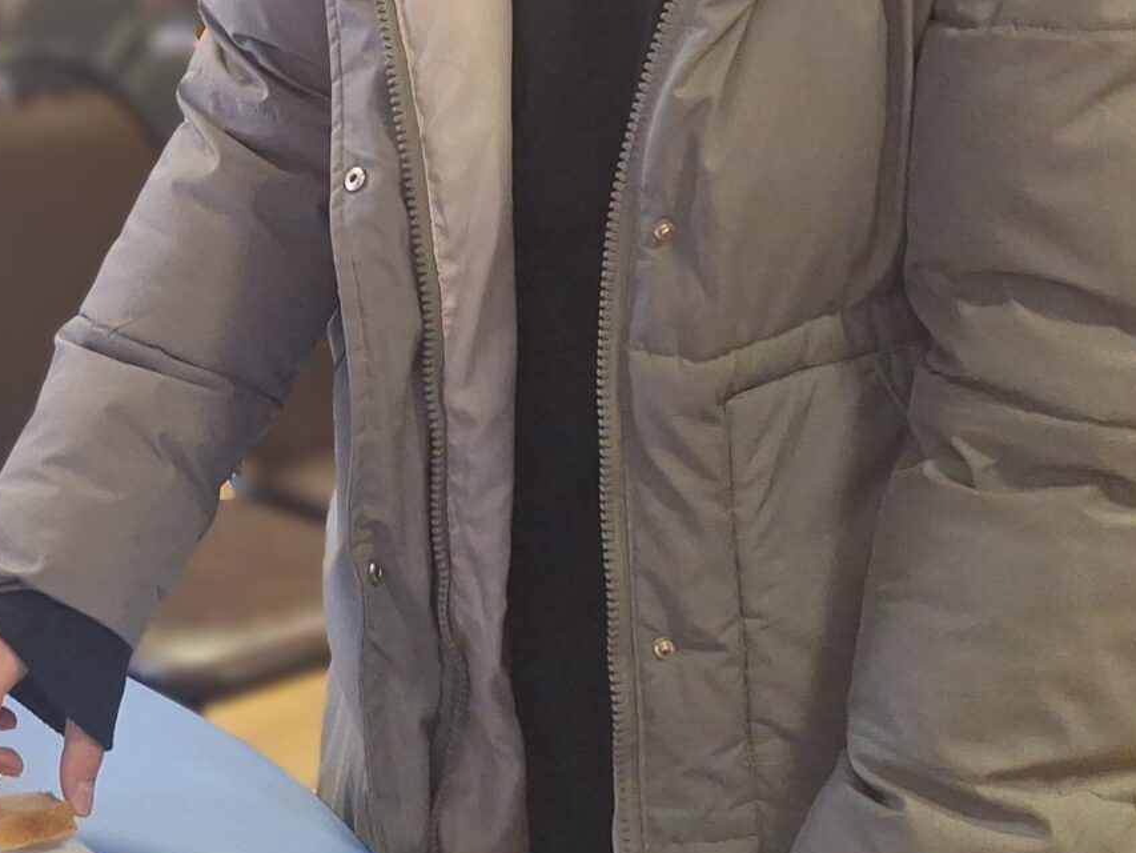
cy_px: -1
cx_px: 1
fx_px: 2265
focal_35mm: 69
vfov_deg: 20.6
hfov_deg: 26.6
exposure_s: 1/50
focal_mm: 5.54
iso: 250
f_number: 1.8
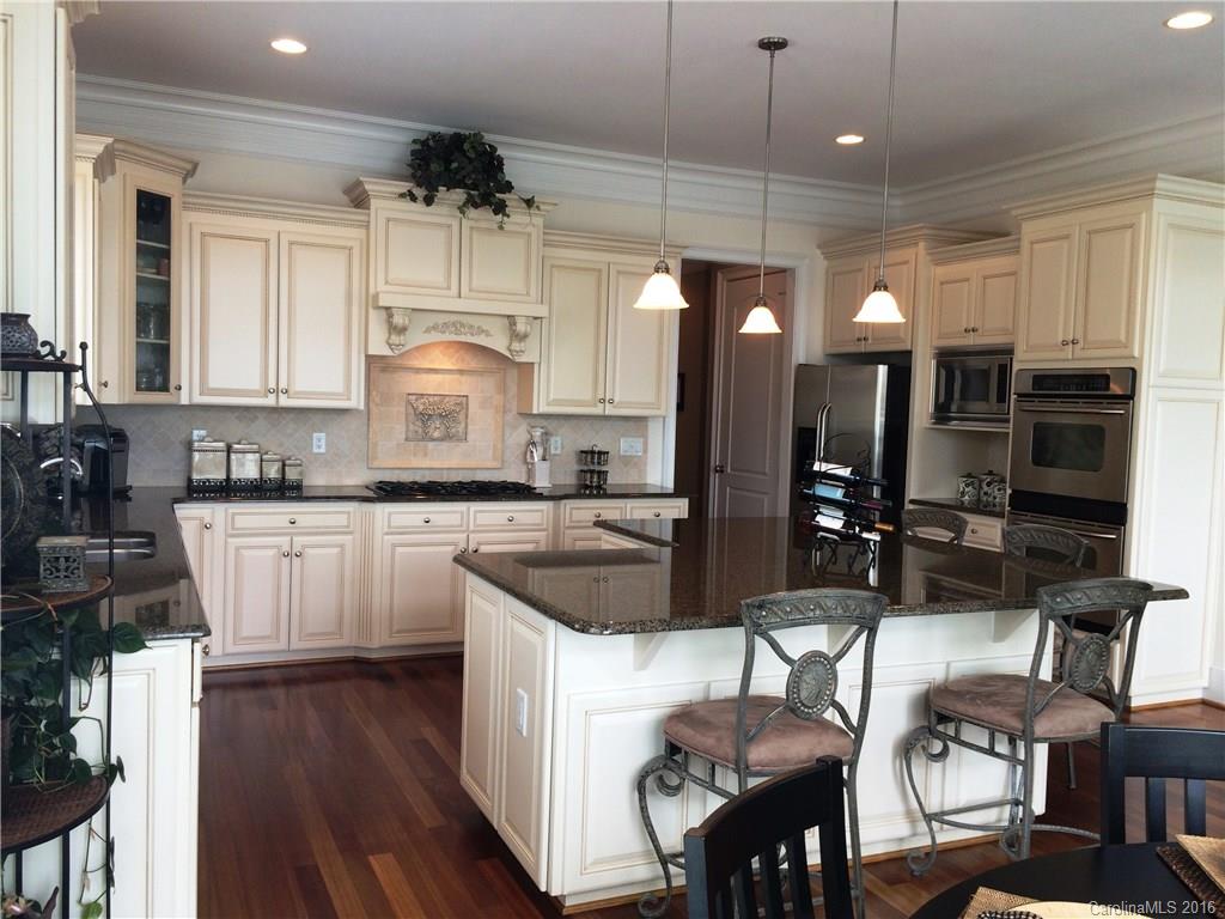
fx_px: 1026
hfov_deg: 61.7
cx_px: 612
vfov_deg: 48.2
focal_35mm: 29
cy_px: 460
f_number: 2.2
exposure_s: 1/60
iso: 40
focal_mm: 4.15
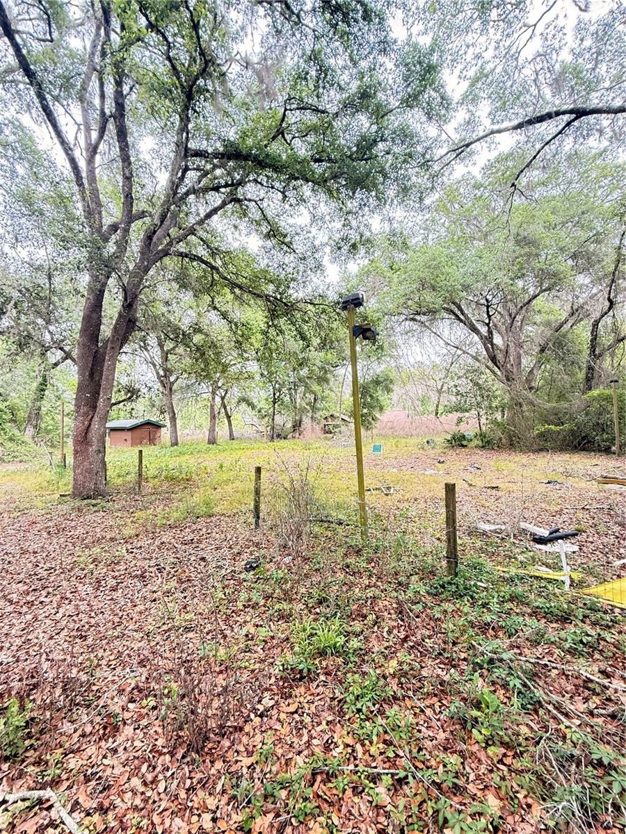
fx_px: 338
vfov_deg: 102.1
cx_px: 313
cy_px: 417
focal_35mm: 14
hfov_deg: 85.7
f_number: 2.2
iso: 160
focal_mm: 2.22
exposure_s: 1/99
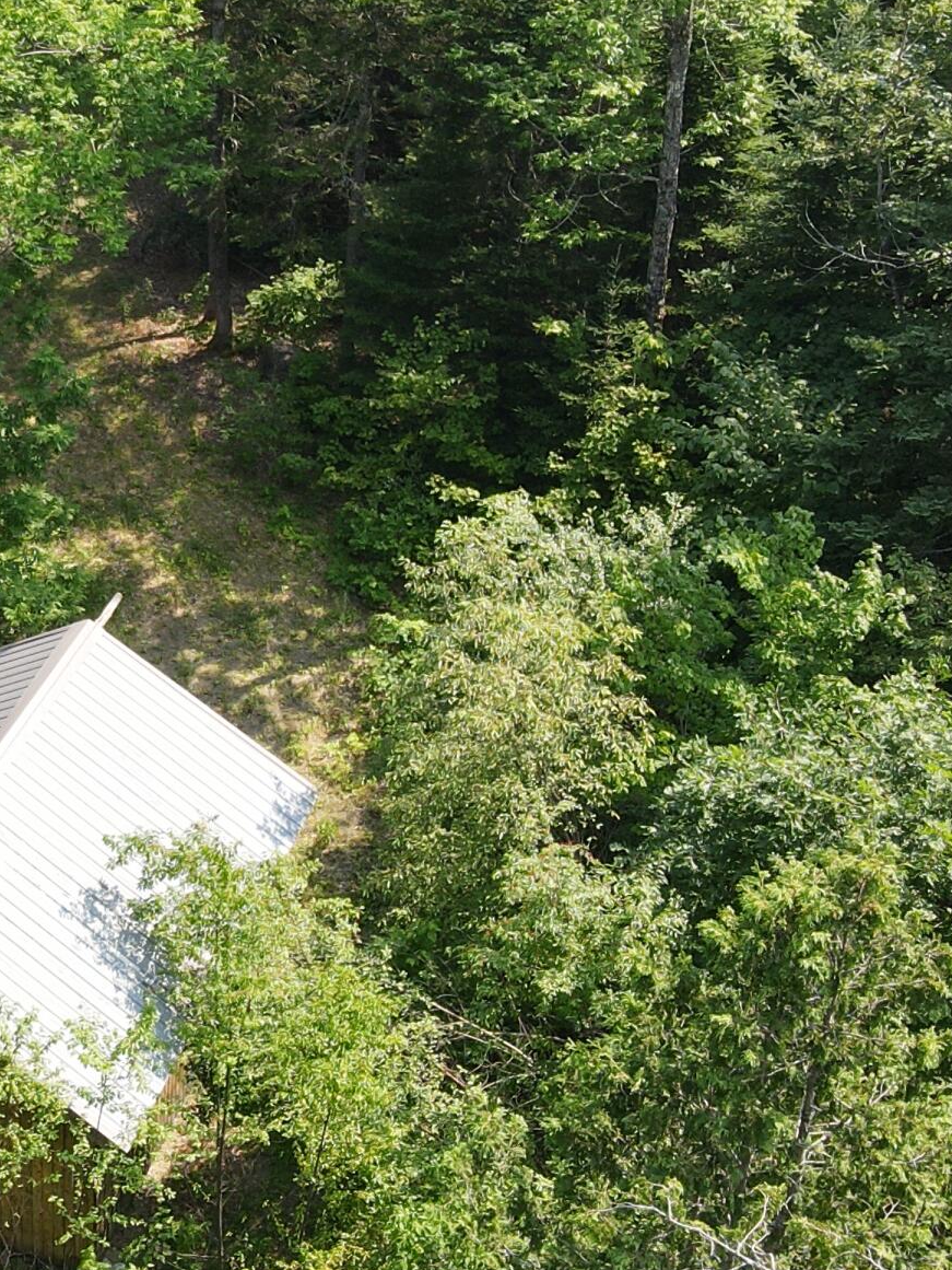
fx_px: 2273
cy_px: 632
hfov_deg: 22.6
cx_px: -42
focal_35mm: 62
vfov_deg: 31.2
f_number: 2.8
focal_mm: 4.5
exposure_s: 1/160
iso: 100
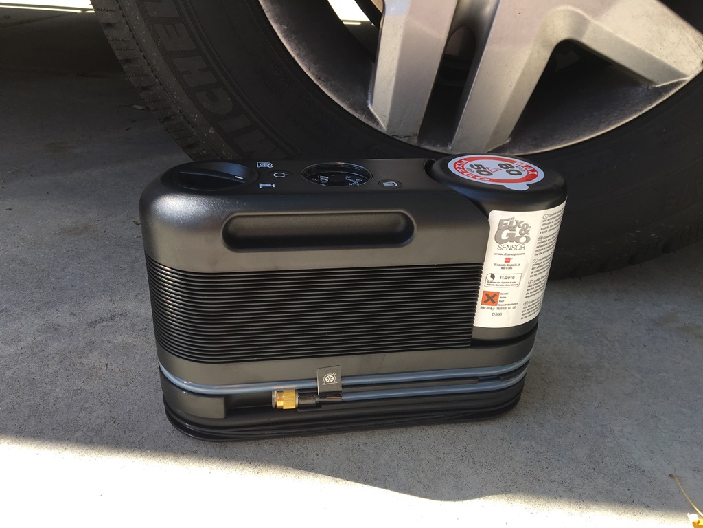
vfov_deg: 48.2
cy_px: 264
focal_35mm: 29
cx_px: 352
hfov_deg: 61.7
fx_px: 589
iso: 25
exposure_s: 1/262
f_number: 2.2
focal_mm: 4.15
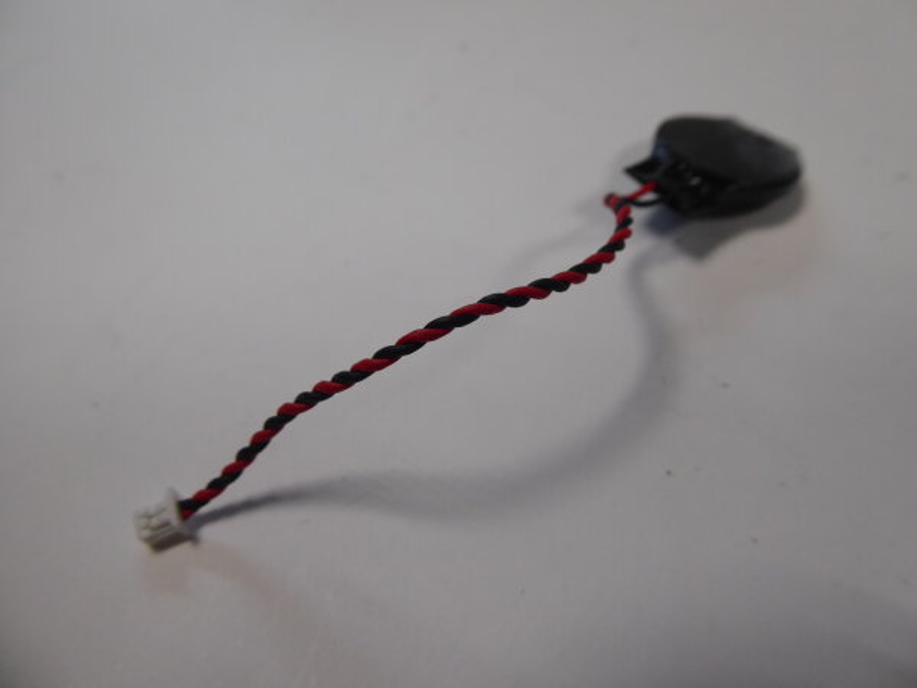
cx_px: 458
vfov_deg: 54.9
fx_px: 662
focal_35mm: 25
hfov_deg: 69.4
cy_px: 344
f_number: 3.3
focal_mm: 4.3
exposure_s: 1/60
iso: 125
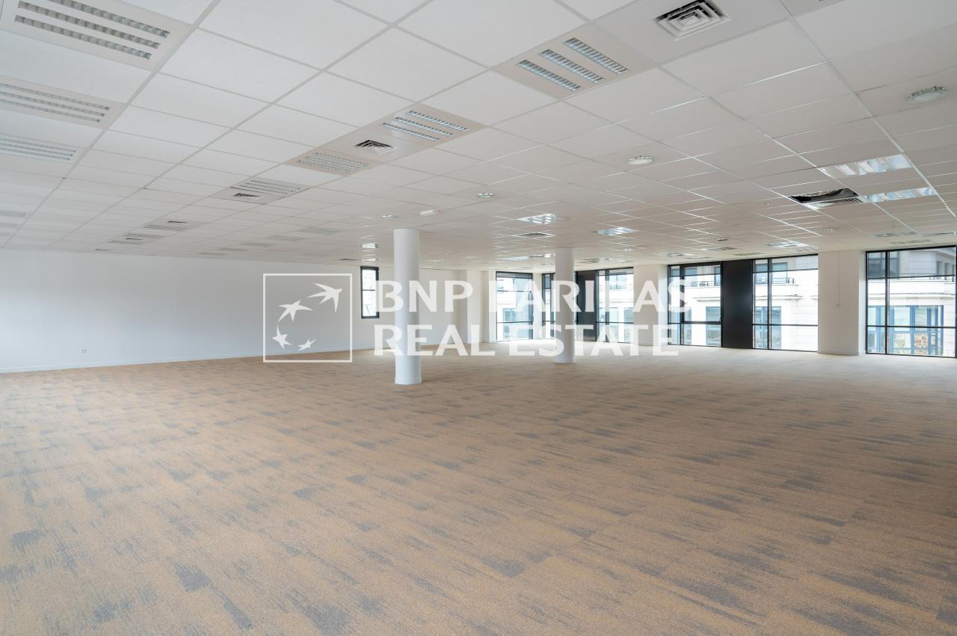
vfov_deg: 61.8
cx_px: 478
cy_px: 318
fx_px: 531
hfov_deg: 84.0
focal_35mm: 20
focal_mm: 20
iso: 200
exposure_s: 1/125
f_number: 11
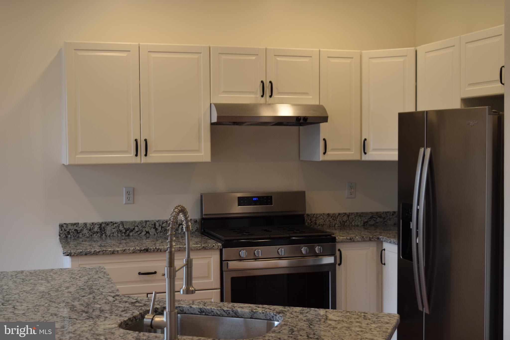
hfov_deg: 38.9
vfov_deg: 26.5
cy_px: 170
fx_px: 722
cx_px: 255
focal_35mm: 51
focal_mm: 34
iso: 400
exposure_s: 1/100
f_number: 4.8
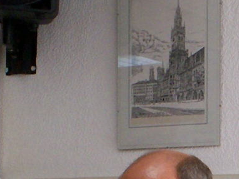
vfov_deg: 9.6
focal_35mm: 151
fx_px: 1043
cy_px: 234
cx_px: 214
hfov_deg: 13.0
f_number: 4.5
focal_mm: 5.9
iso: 140
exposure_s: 1/41.3
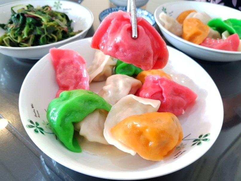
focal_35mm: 26
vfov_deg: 53.0
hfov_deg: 67.3
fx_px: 181
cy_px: 90
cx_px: 120
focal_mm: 4.3
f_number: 1.7
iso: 200
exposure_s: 1/20
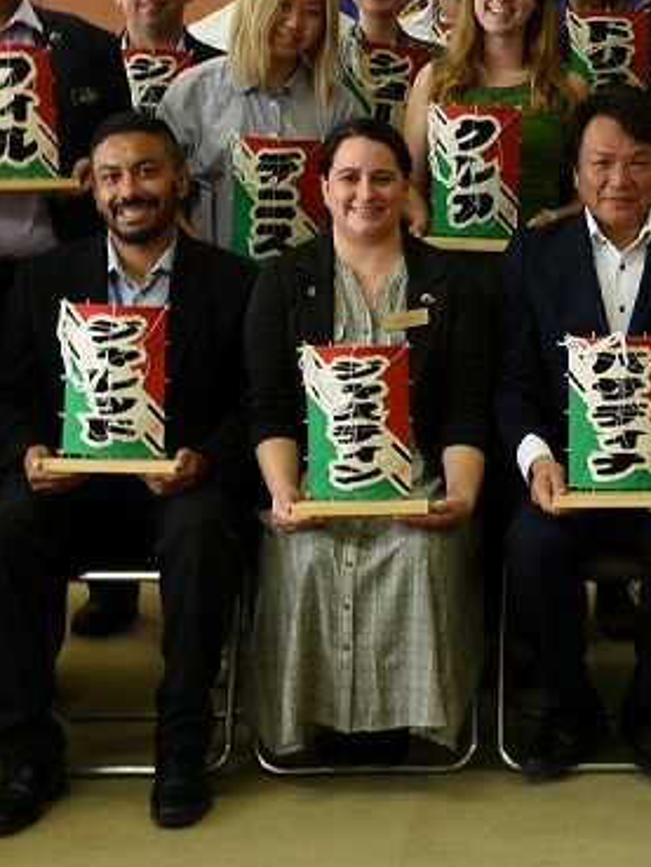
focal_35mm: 86
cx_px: 719
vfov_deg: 22.5
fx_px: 2155
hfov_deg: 16.6
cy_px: 193
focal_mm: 22
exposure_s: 1/20
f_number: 3.5
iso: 100
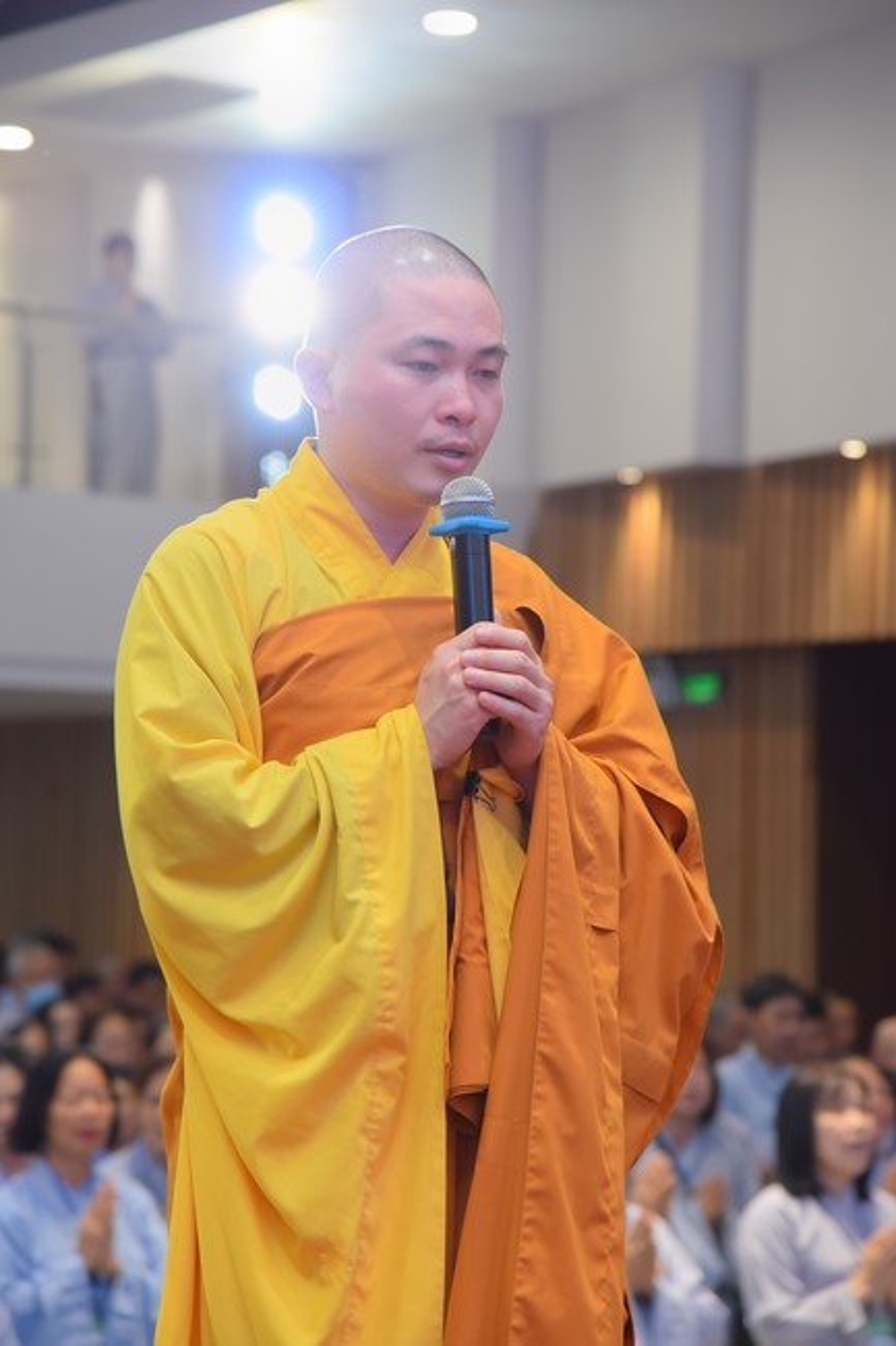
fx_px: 4482
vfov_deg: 17.1
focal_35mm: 120
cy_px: 673
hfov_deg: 11.4
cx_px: 448
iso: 1250
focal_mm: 120
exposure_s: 1/125
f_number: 5.6
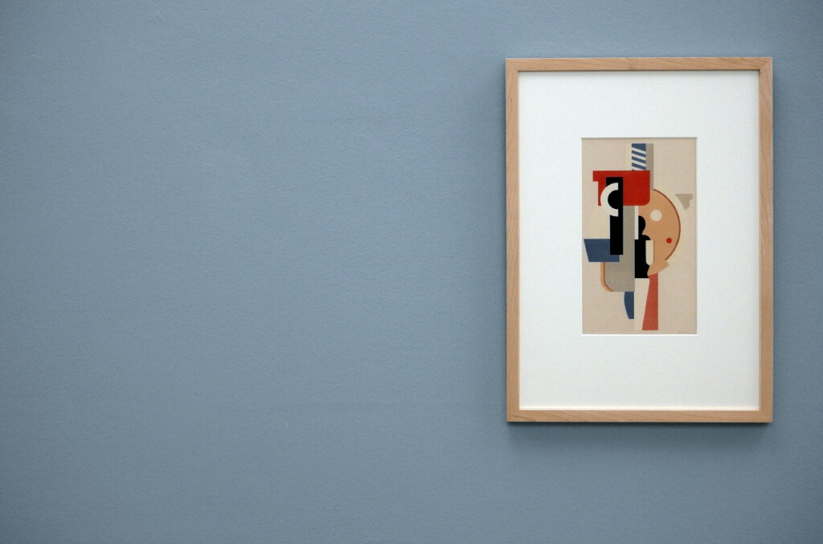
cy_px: 272
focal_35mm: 52
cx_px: 412
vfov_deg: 25.8
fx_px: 1186
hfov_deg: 38.3
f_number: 5.2
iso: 1600
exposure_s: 1/40
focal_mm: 34.3
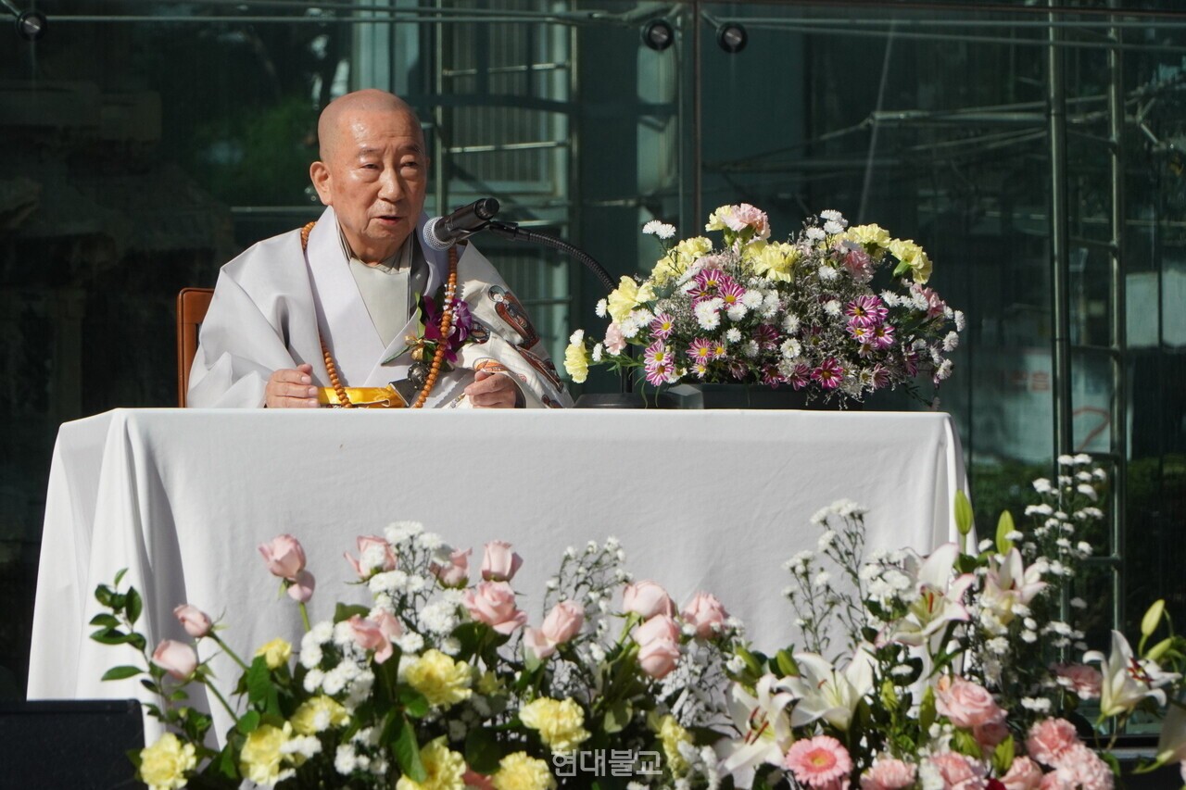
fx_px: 5188
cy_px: 395
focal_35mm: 158
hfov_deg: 13.0
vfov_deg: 8.7
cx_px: 593
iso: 800
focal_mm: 105
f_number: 8
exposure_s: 1/4000
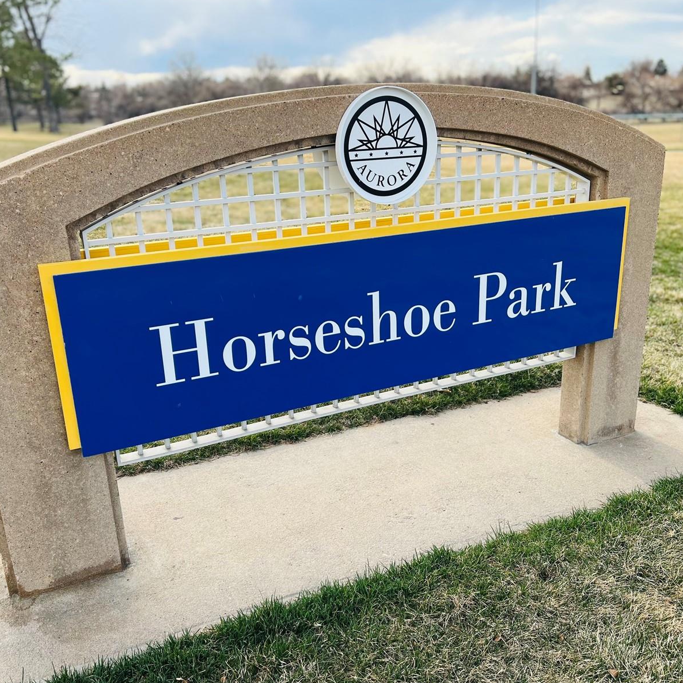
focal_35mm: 31
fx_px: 692
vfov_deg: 52.5
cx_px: 339
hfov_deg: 52.5
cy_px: 342
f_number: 1.5
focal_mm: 5.7
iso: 50
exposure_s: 1/1009
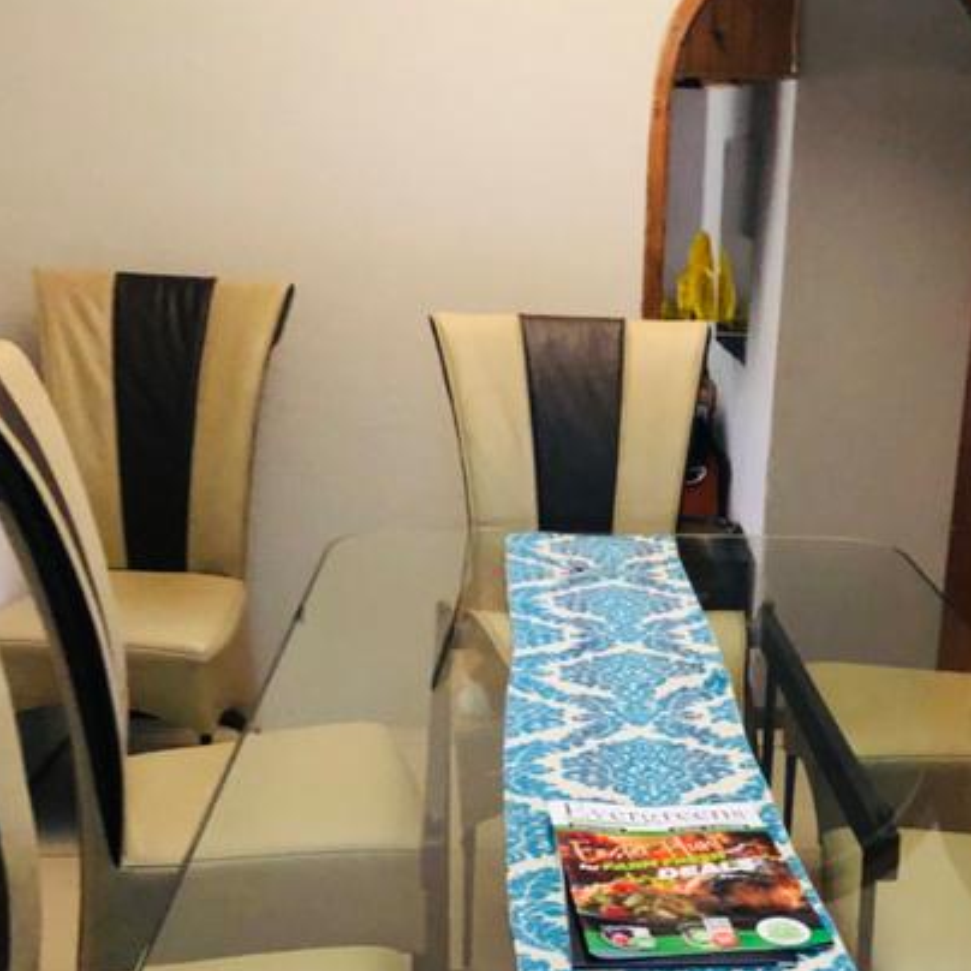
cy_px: 620
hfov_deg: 34.2
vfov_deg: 34.5
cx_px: 685
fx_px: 1555
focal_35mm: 49
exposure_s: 1/4
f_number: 1.8
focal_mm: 3.99
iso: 100
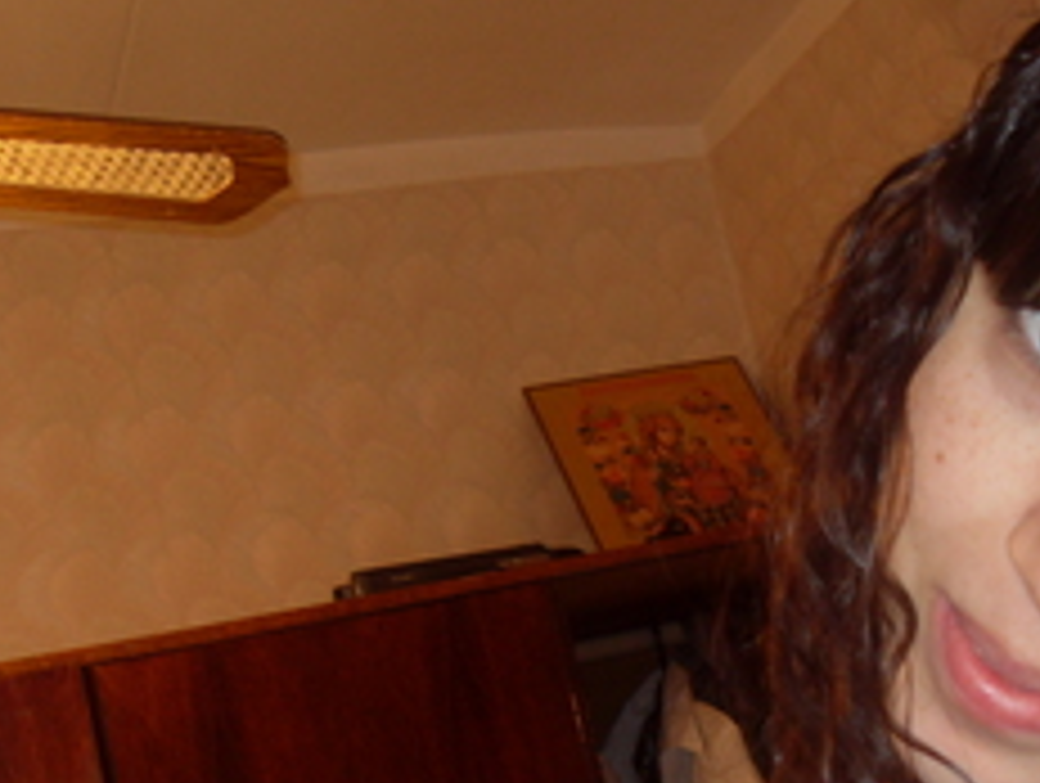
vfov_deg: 20.4
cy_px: 572
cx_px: 896
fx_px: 2167
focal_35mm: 72
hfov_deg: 26.3
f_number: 2.8
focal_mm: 6.3
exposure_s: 1/45
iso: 100
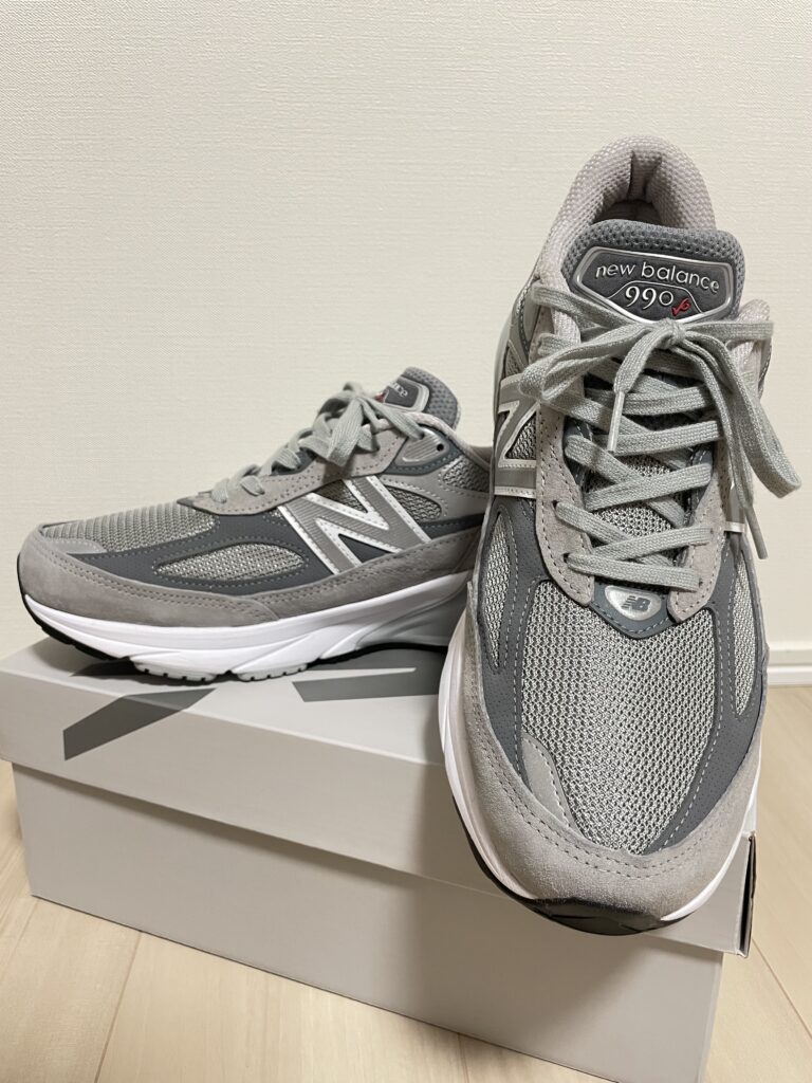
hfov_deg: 53.1
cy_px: 542
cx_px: 406
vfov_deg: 67.3
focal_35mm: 26
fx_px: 813
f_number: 1.6
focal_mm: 4.2
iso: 250
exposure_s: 1/50
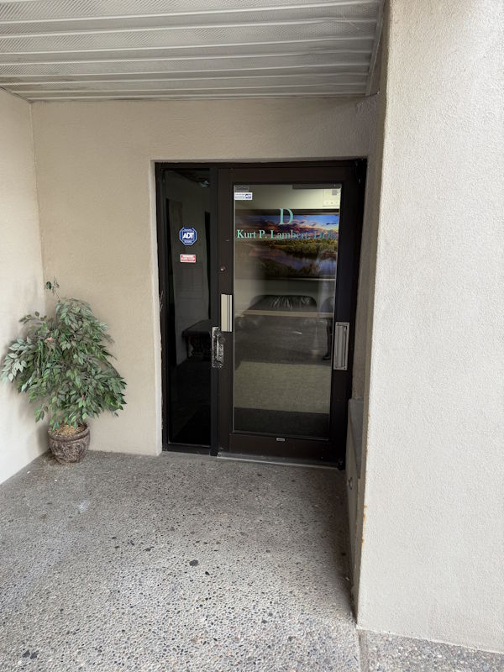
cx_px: 252
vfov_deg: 71.6
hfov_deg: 56.8
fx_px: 466
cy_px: 336
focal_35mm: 24
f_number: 1.78
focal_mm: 6.76
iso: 80
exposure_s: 1/121
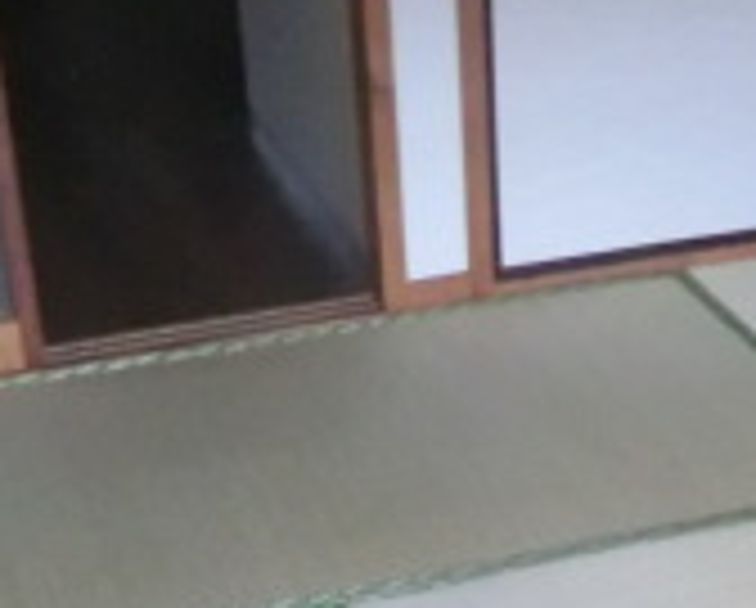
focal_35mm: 89
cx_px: 648
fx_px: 1995
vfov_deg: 16.6
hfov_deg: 21.1
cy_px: 730
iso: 800
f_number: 3.2
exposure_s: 1/20
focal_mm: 4.3
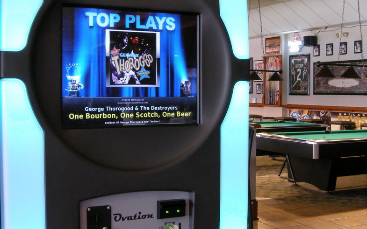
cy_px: 111
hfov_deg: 37.4
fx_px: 540
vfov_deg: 24.0
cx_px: 211
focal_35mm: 54
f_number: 5.7
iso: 200
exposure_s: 1/2
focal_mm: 8.5
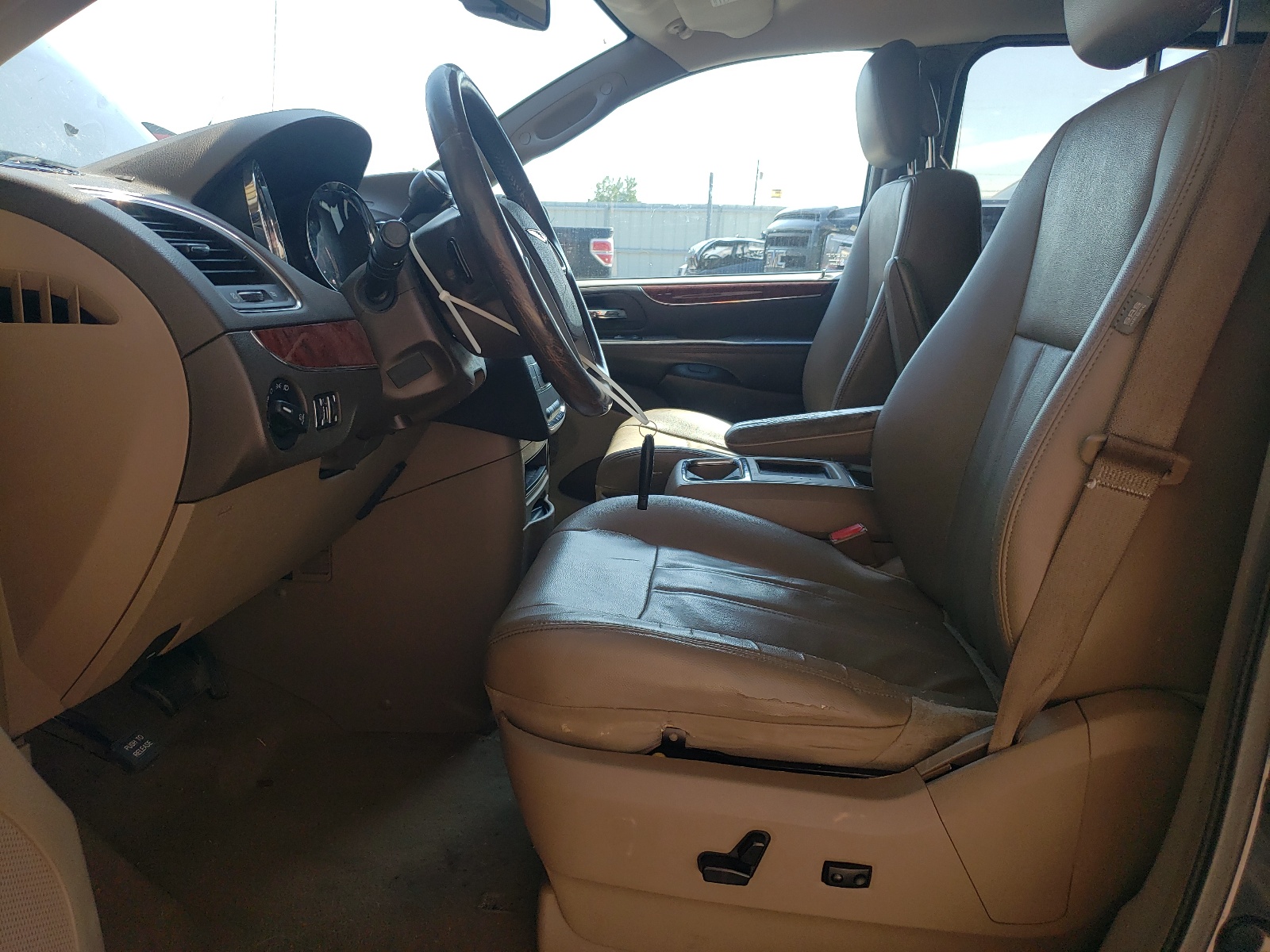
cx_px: 635
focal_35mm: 26
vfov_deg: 53.1
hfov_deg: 67.3
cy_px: 476
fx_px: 954
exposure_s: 1/500
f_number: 1.5
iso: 50
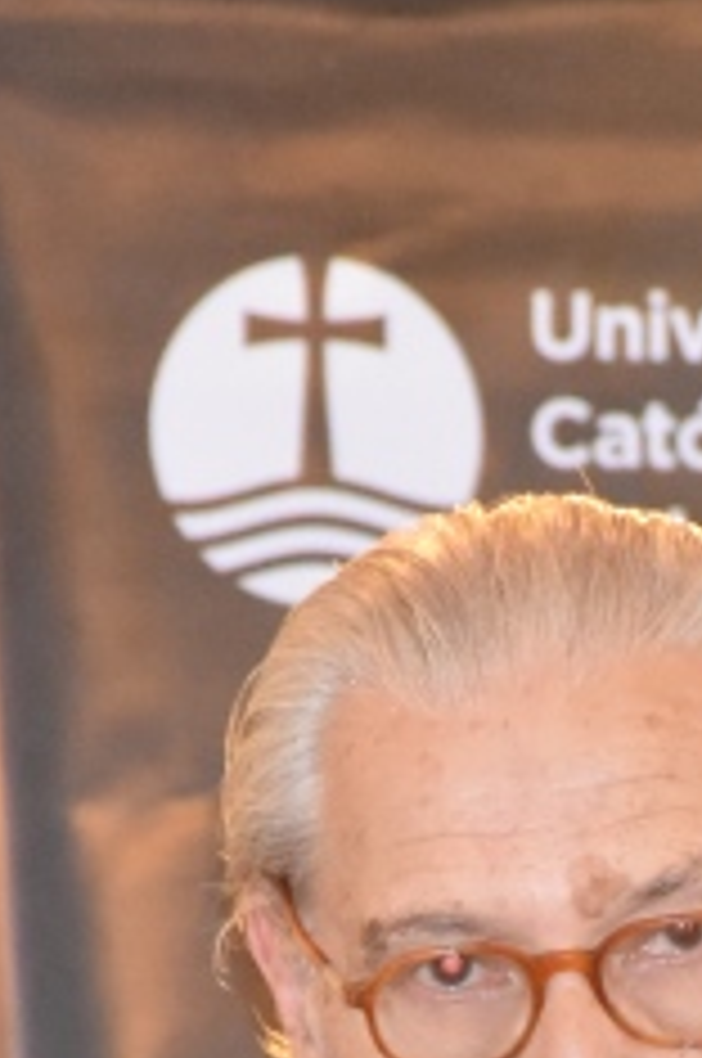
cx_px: 770
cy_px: 1456
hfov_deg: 1.9
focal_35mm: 733
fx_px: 21502
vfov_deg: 2.8
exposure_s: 1/60
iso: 5600
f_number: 5.6
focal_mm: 112
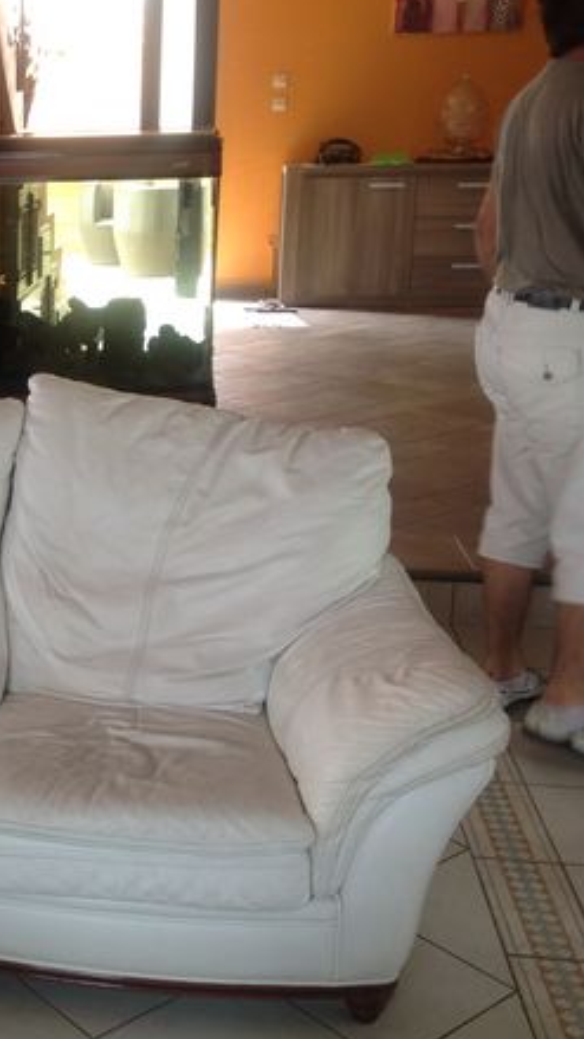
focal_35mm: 52
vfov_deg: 39.9
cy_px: 516
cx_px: -69
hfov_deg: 21.8
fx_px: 1431
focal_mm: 4.28
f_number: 2.4
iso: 50
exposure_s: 1/20
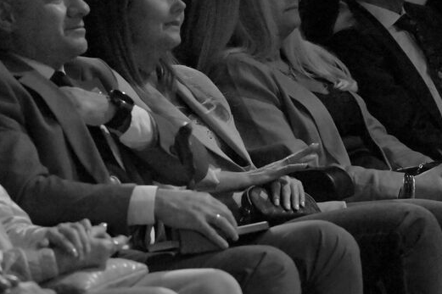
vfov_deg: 4.5
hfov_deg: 6.7
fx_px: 3768
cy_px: 120
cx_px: 186
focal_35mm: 307
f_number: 6.3
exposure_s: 1/320
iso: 64000
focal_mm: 200
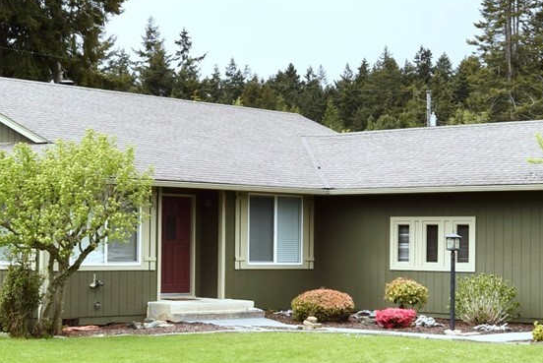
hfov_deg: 22.1
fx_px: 1389
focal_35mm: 92
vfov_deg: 14.9
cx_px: 203
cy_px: 166
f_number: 9
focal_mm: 20
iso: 100
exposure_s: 1/200
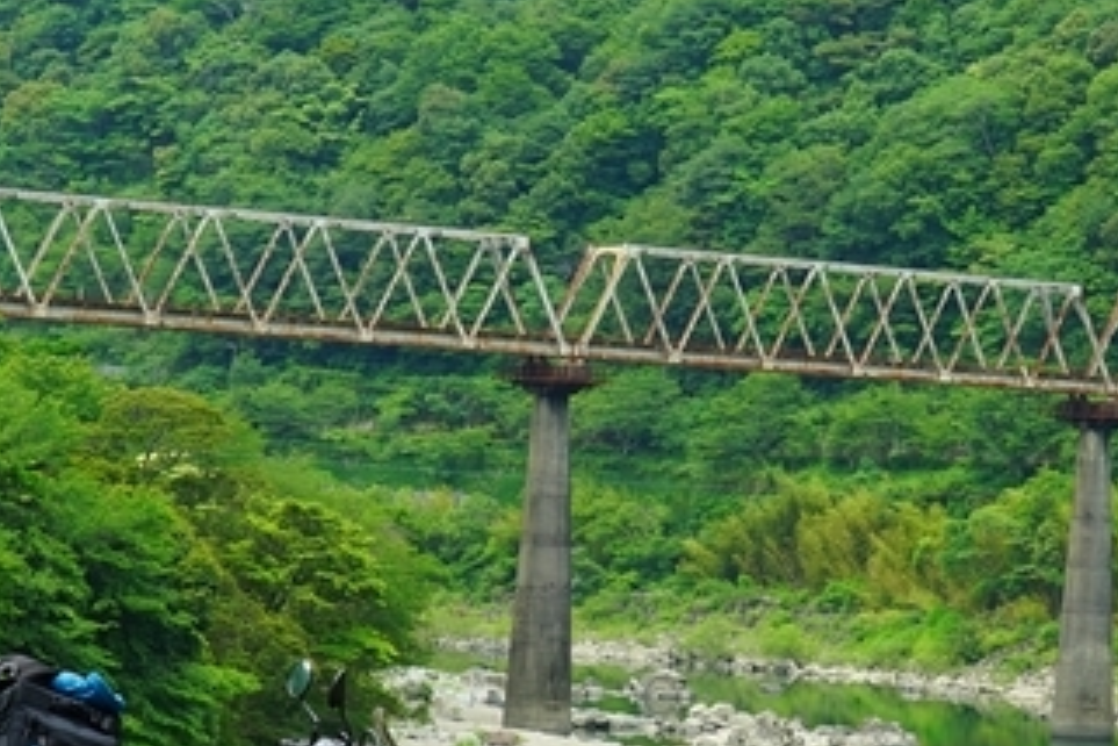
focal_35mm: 127
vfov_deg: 10.8
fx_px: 3944
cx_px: 724
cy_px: 467
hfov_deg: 16.1
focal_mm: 51
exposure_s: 1/125
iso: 100
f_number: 9.5
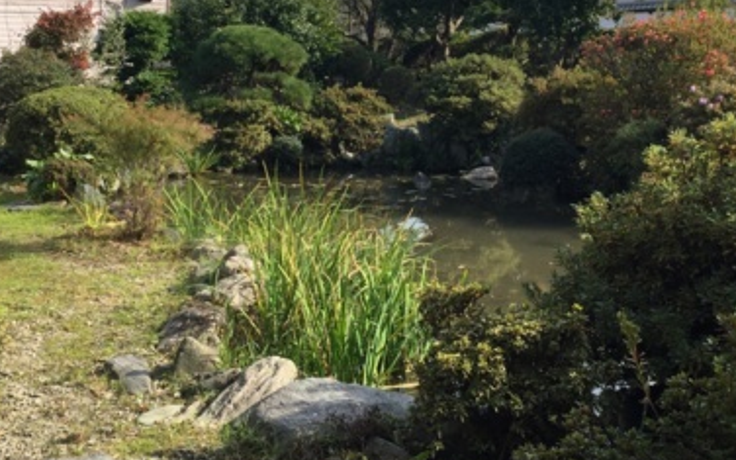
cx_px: 405
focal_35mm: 49
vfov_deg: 26.0
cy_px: 112
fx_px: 983
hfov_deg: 41.0
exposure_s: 1/775
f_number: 2.2
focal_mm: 4.15
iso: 32
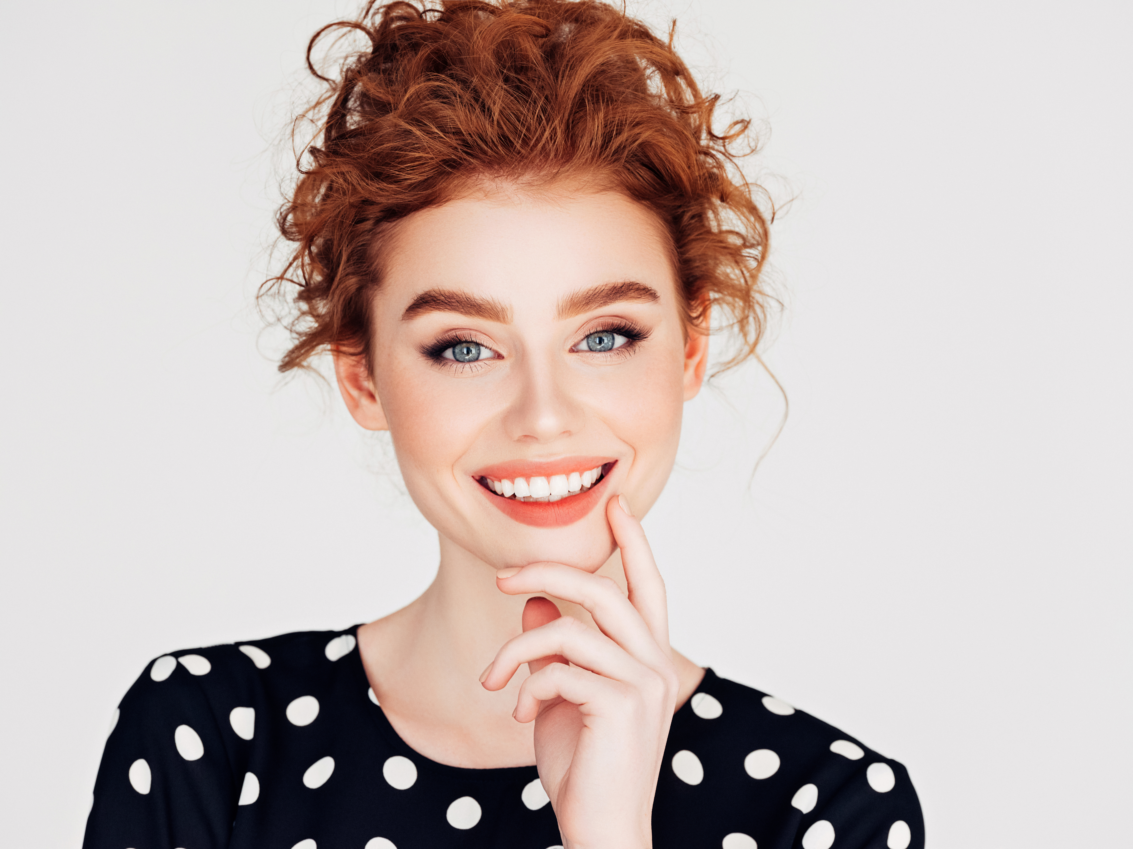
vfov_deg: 15.6
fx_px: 3109
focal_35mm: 95
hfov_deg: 20.7
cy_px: 424
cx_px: 566
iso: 1600
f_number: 7.1
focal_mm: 120
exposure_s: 1/160
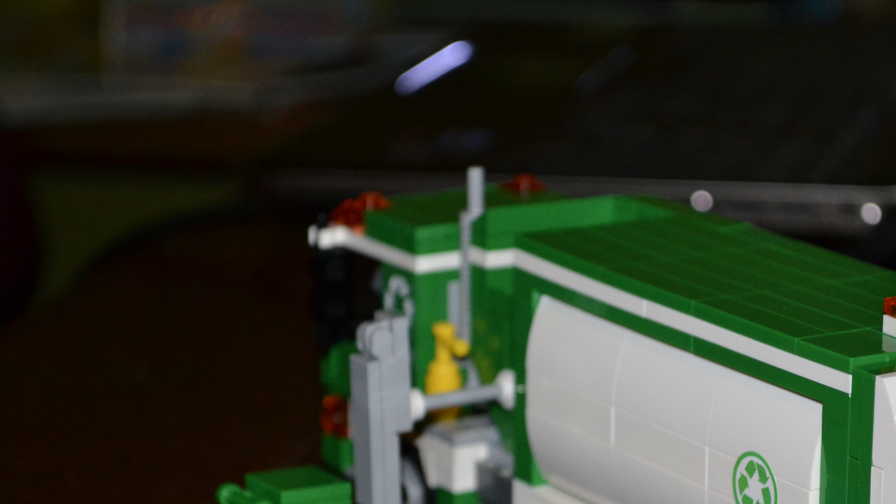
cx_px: 605
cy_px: 399
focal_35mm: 125
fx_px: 2964
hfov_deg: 17.1
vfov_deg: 9.7
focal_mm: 55
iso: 1600
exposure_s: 1/60
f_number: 5.6
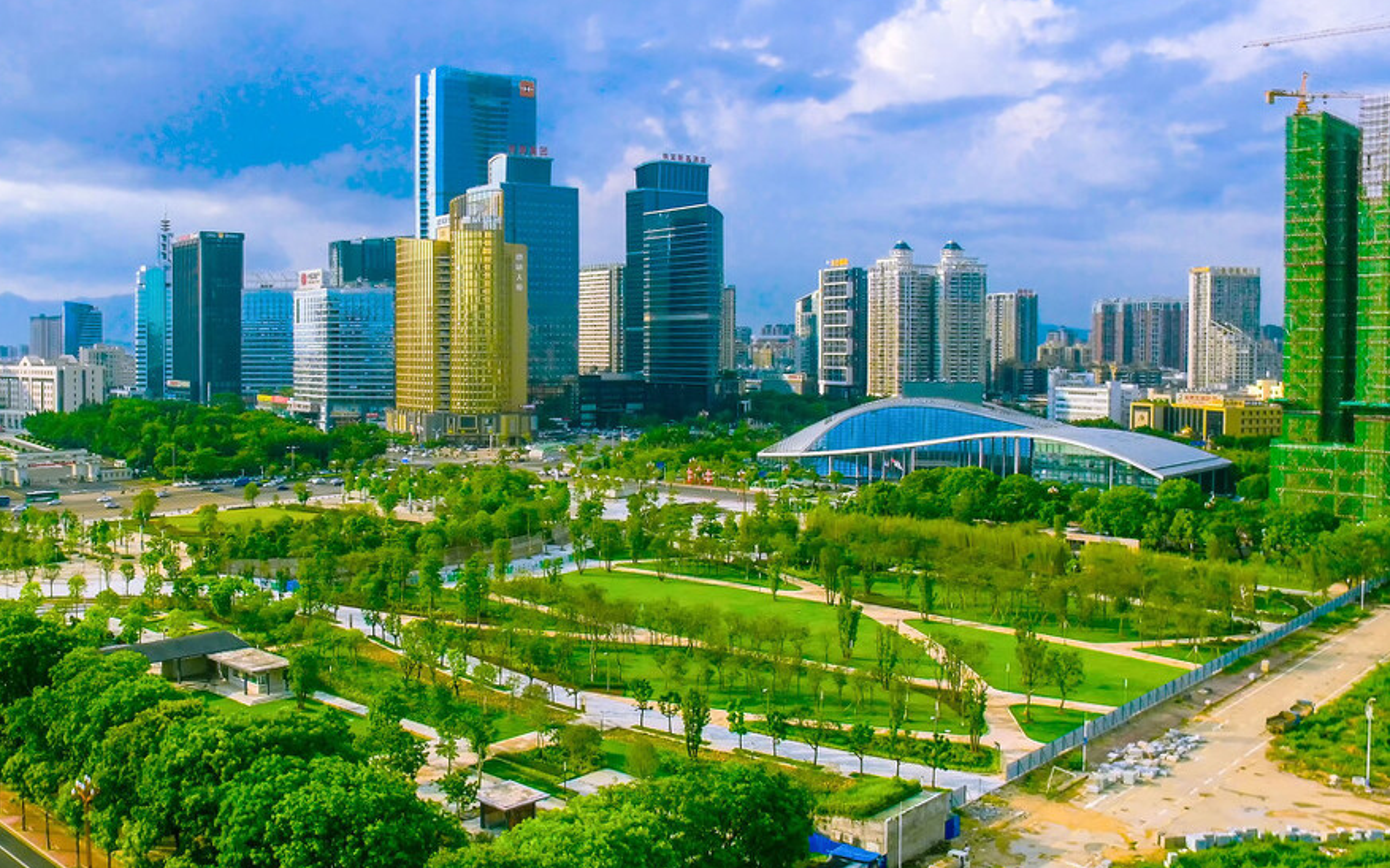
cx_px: 547
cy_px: 423
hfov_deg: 64.0
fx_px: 1099
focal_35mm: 29
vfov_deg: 43.1
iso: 100
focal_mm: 3.61
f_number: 2.8
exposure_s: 1/800
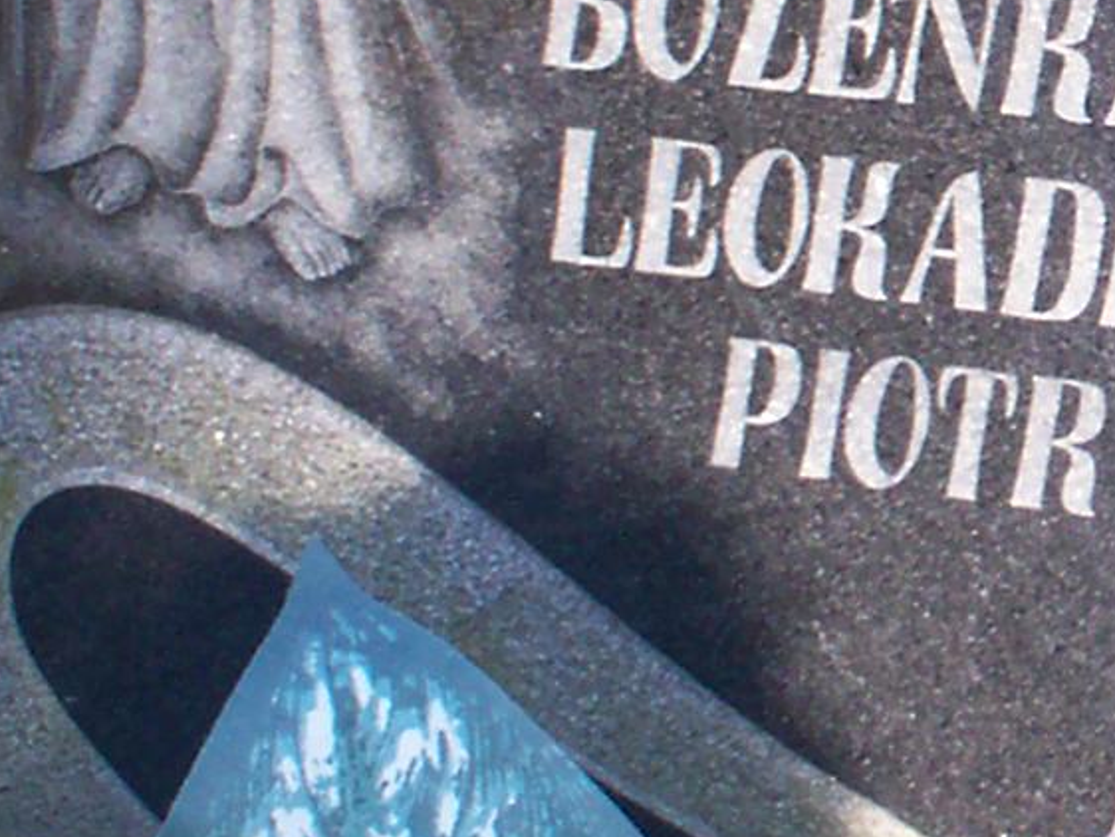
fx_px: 5317
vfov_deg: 9.0
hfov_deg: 11.5
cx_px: 1619
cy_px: 44
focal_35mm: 165
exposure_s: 1/111
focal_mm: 6
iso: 100
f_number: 4.5
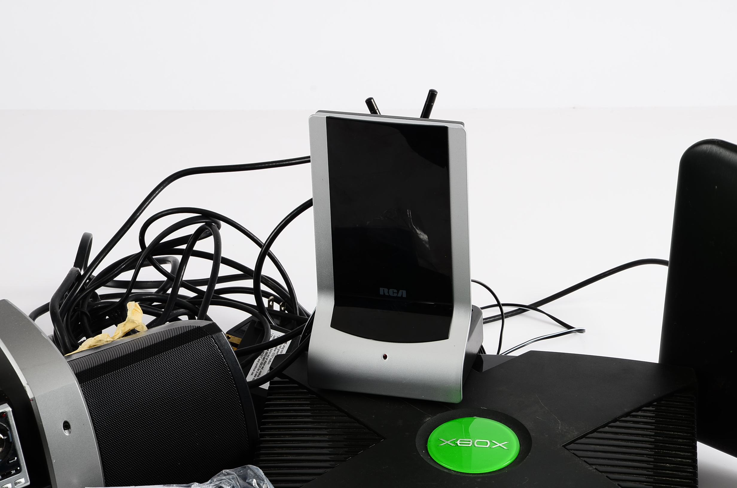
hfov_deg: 13.1
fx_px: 3218
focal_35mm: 158
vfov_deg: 8.7
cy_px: 244
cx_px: 368
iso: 100
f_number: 11
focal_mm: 105
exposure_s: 1/200
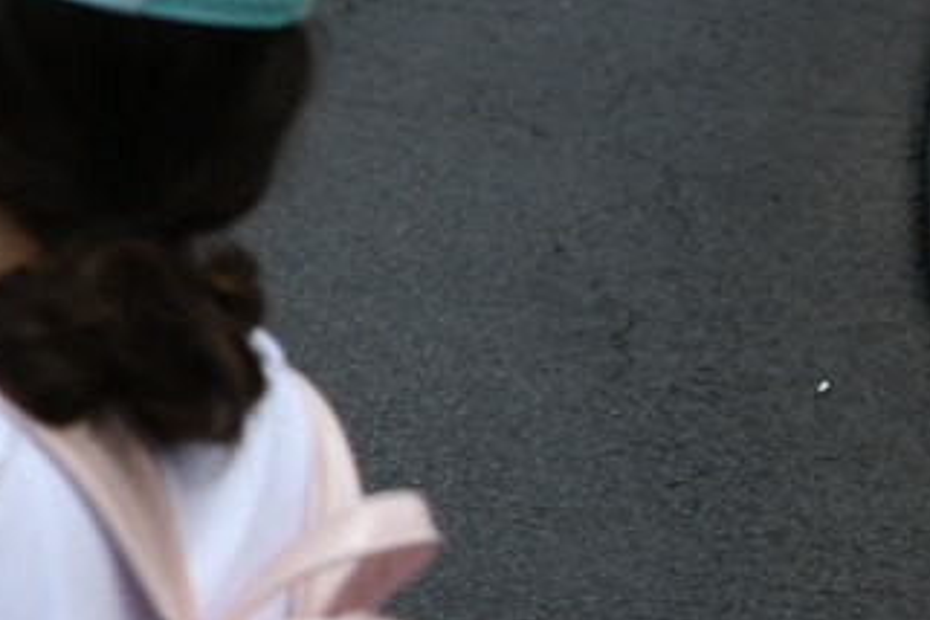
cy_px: -14
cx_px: -826
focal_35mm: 121
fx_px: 3126
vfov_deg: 11.2
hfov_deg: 14.5
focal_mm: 24
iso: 400
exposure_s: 1/8000
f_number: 3.2
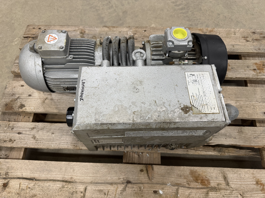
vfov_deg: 56.8
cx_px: 132
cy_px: 99
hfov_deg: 71.6
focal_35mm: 24
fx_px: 184
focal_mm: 6.76
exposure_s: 1/50
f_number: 1.78
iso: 125
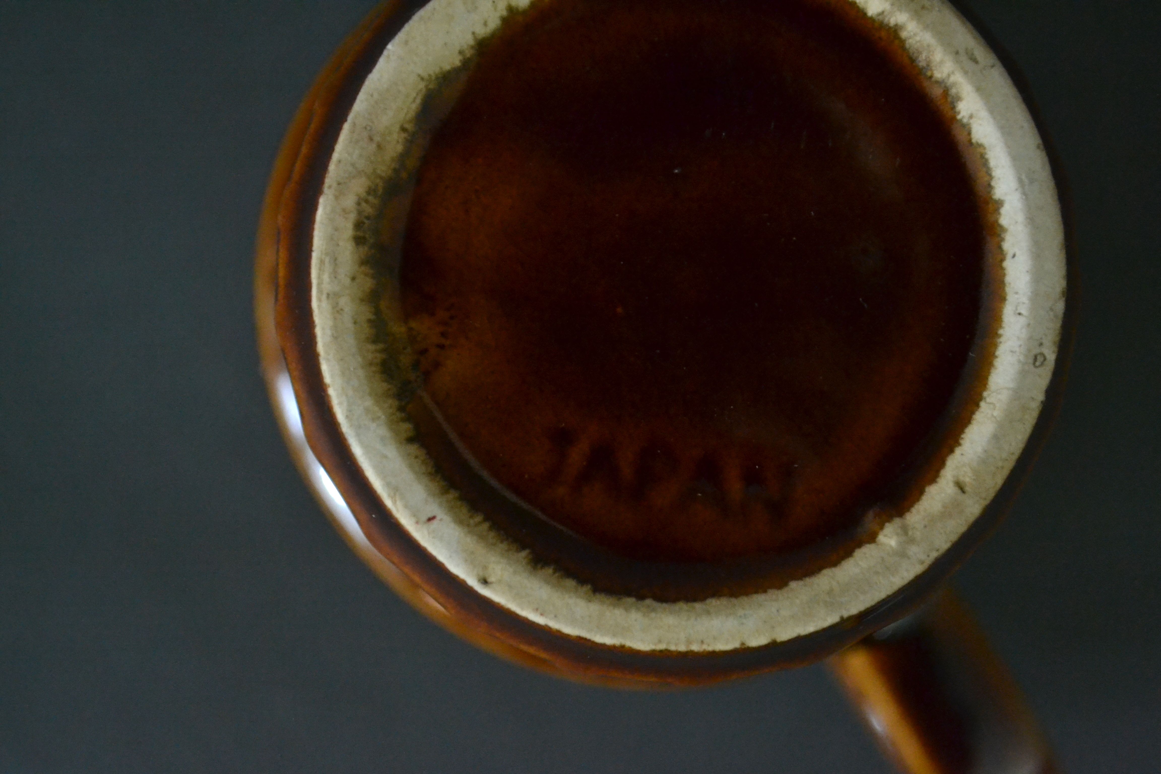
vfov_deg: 20.2
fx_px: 2177
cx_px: 580
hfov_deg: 29.9
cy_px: 387
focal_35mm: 68
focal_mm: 45
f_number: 5.6
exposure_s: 1/60
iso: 3200
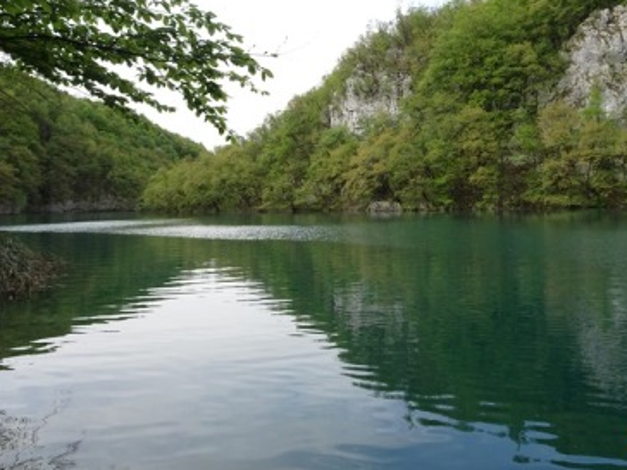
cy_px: 175
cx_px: 382
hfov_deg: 54.9
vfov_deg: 42.6
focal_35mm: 33
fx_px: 598
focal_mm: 4.1
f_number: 3.5
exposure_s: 1/320
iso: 80
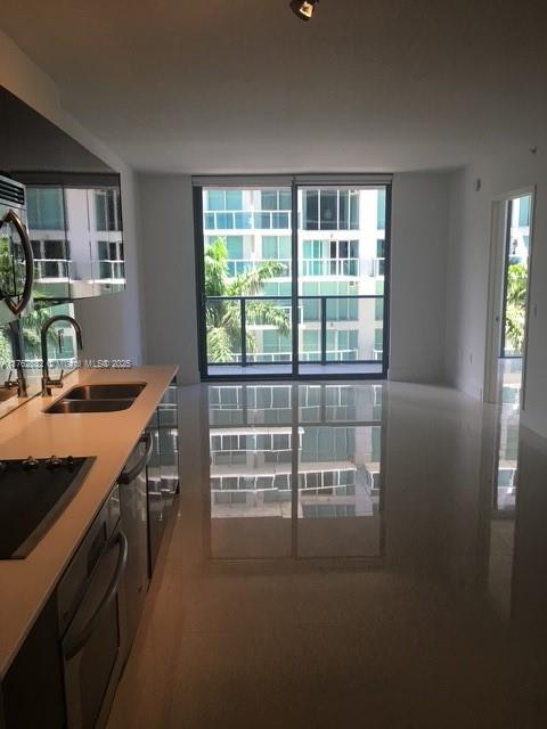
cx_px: 274
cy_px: 364
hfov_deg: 48.2
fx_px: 611
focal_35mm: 29
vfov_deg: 61.7
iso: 25
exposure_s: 1/40
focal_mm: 4.15
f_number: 2.2
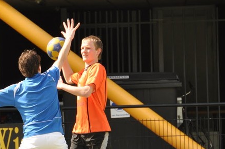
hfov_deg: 4.5
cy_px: 94
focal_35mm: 458
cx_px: -13
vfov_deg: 3.0
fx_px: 2860
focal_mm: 130
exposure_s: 1/640
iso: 400
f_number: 6.3
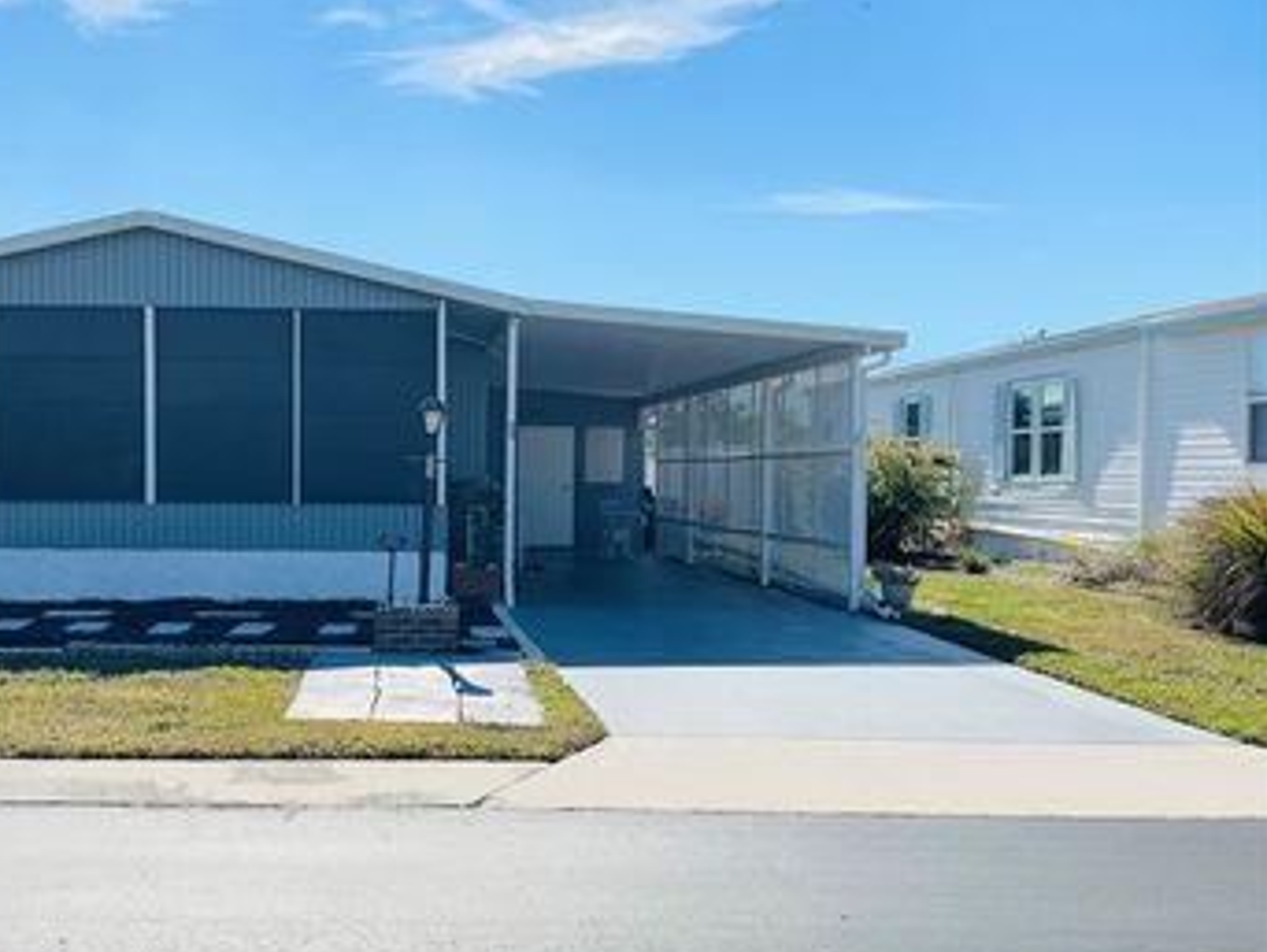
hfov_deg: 47.4
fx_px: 1392
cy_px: 513
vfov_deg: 37.7
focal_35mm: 38
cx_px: 345
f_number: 1.6
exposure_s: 1/6173
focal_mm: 5.1
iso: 50
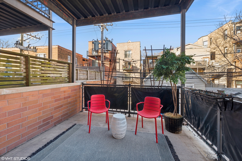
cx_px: 121
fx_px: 94
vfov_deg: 81.3
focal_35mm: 14
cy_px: 80
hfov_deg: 104.2
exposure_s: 1/40
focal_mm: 14
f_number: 8
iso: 200
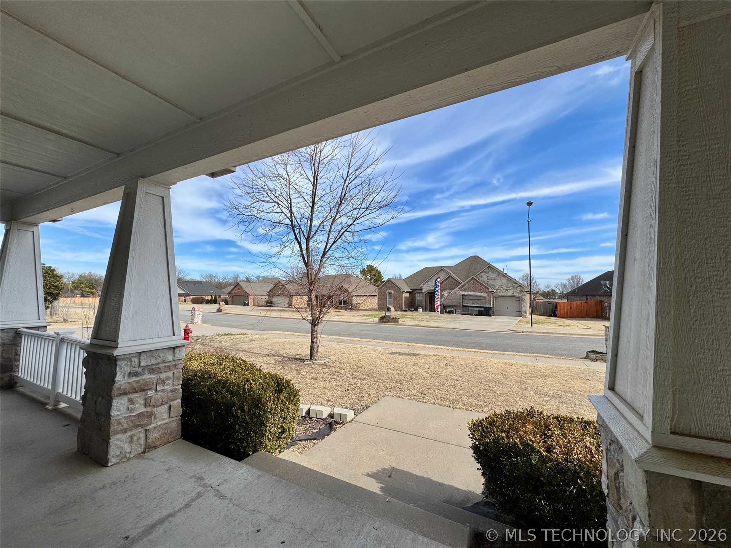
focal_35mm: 14
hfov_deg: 102.1
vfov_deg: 85.7
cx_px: 366
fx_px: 296
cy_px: 274
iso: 50
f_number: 2.2
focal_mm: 2.22
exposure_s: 1/2494
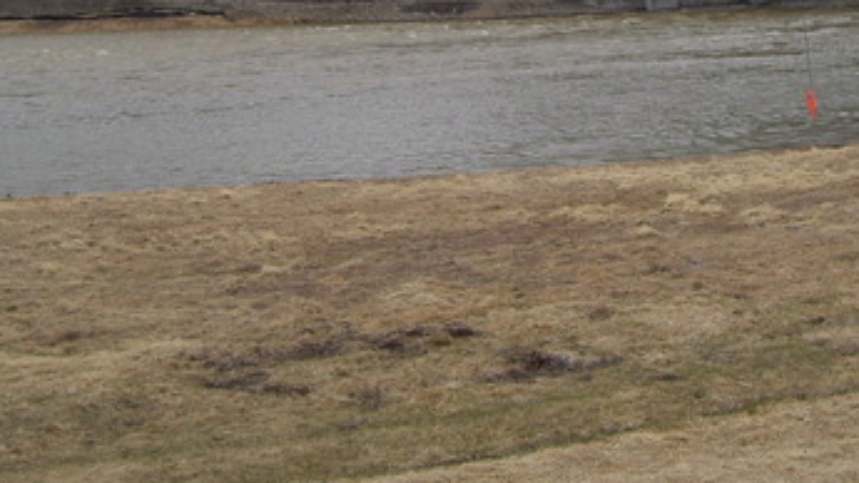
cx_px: 491
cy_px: -62
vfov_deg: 17.1
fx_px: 1549
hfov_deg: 31.0
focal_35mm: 68
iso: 80
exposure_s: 1/320
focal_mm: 6
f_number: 4.8
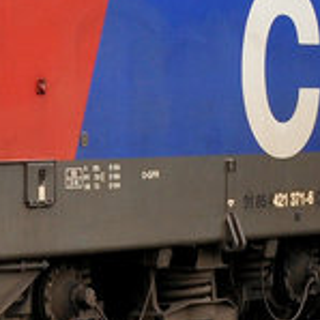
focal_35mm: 308
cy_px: -132
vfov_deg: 5.6
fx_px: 3221
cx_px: 430
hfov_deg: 5.6
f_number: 5.6
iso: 250
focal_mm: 30
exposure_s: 1/125
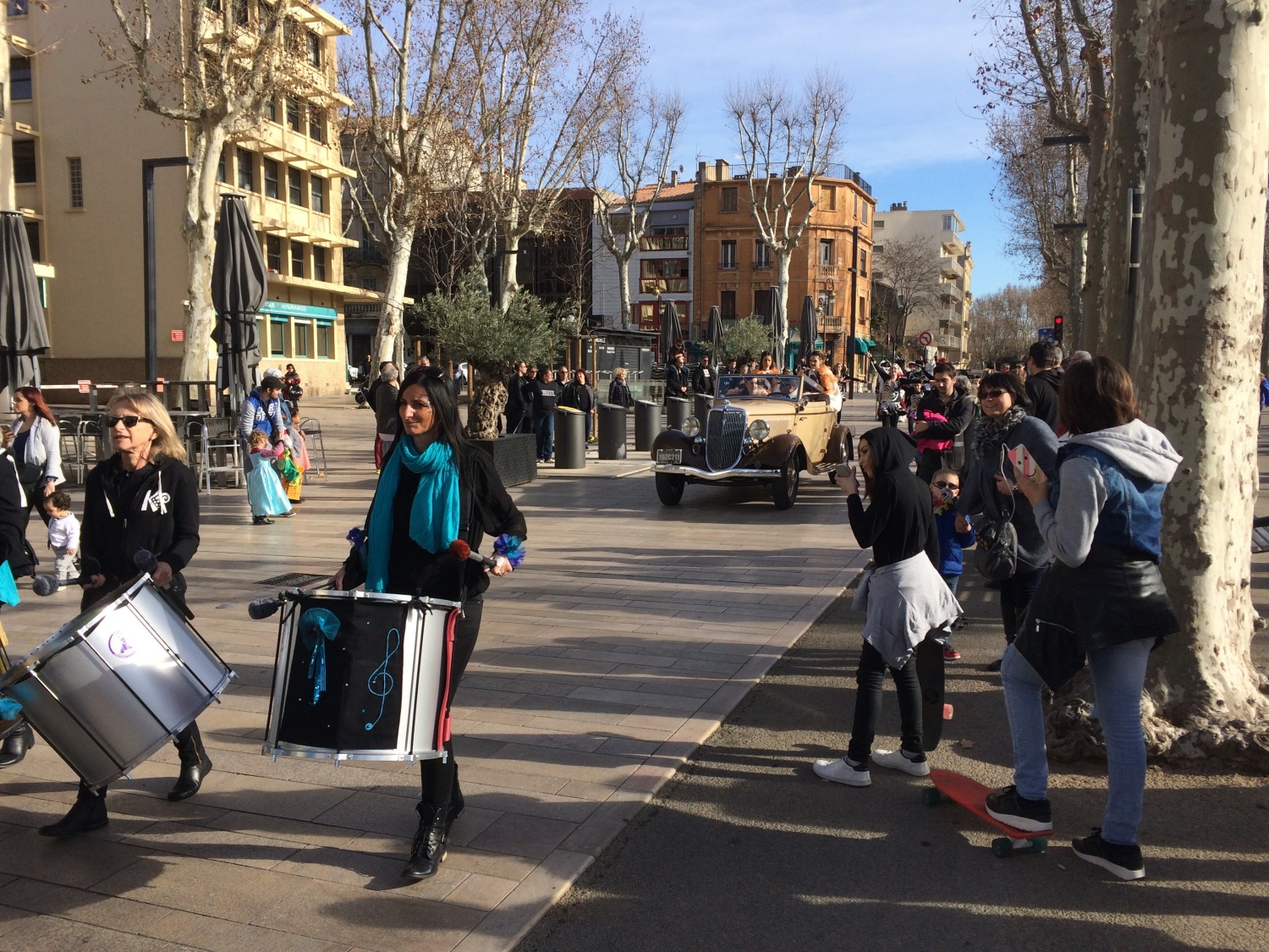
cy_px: 476
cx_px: 634
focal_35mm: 29
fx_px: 1063
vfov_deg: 48.2
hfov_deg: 61.7
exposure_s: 1/1414
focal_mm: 4.15
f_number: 2.2
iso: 32
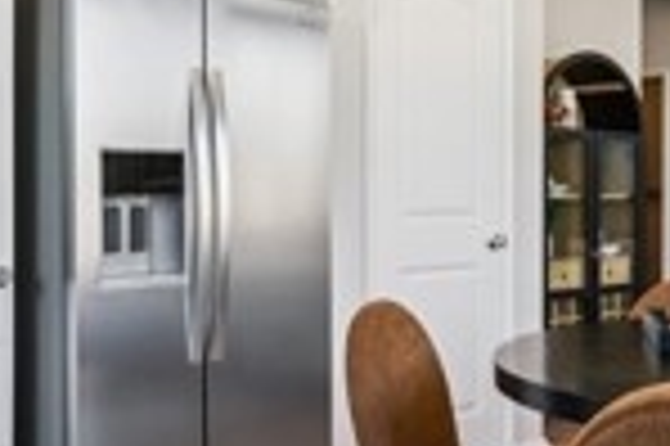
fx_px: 1041
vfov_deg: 24.1
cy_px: 203
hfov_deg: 33.6
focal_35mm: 56
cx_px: 612
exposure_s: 1/30
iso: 320
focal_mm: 13
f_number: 8
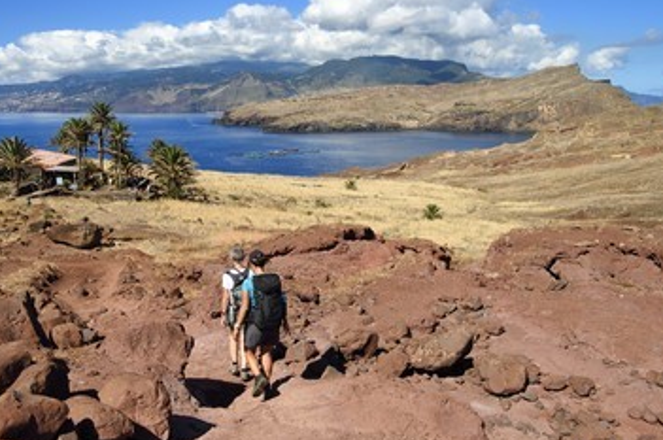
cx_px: 303
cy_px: 185
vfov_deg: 36.7
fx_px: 662
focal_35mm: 36
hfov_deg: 53.1
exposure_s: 1/320
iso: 200
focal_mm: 30
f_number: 13
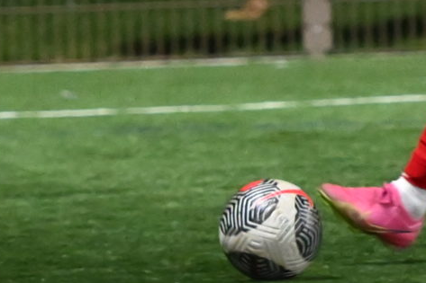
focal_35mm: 706
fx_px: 8351
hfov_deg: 2.9
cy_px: -197
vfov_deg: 1.9
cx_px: 592
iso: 4000
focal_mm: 116
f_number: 2.8
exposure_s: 1/640
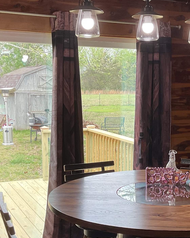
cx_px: 141
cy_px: 136
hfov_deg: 24.3
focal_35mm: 62
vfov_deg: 30.4
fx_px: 436
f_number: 1.8
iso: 50
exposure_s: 1/120
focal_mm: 3
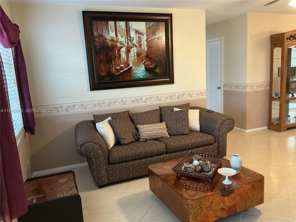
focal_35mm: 29
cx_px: 148
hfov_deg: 61.7
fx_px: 248
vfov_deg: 48.2
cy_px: 111
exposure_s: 1/60
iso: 250
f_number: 1.8
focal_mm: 3
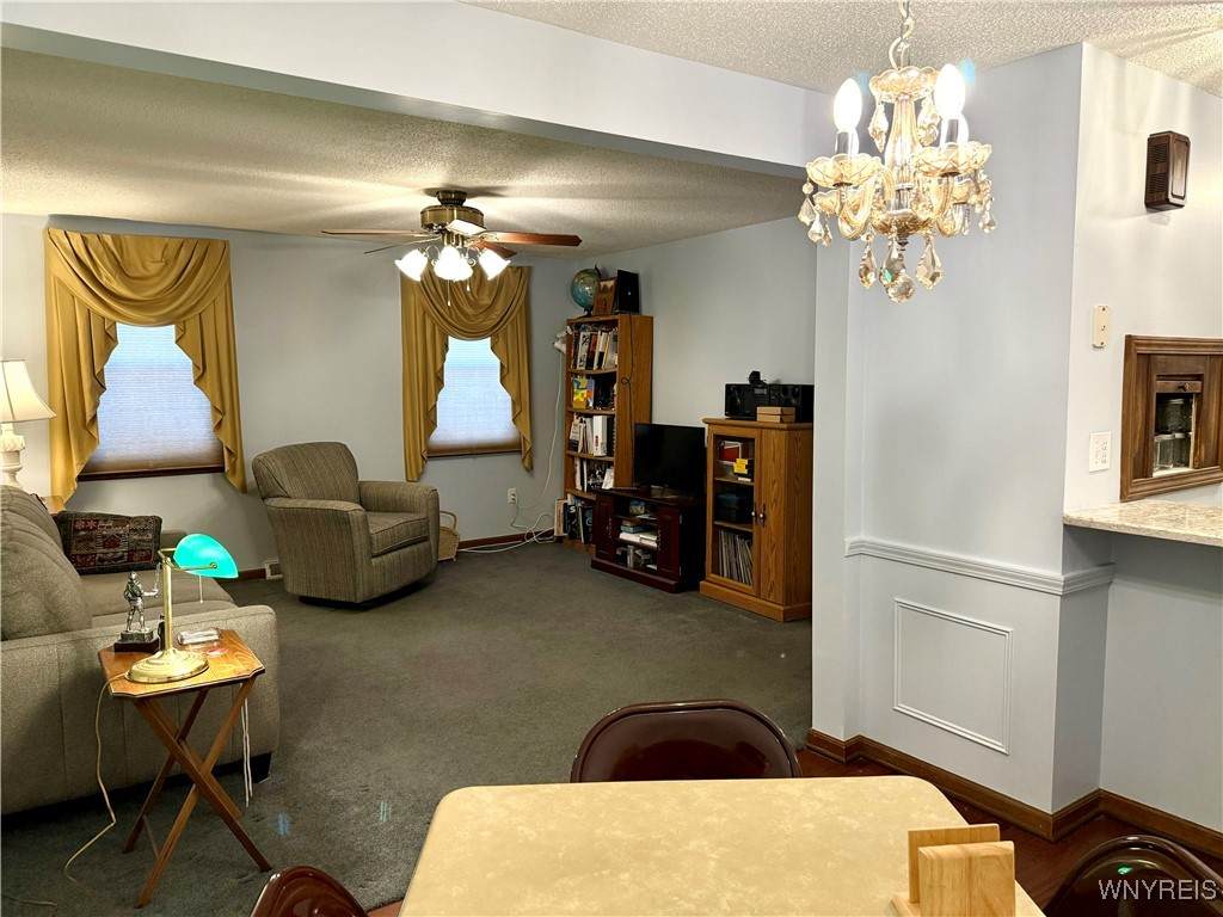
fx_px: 848
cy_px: 458
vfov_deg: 56.8
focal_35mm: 24
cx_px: 612
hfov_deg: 71.6
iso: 250
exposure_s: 1/120
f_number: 1.78
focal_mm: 6.76
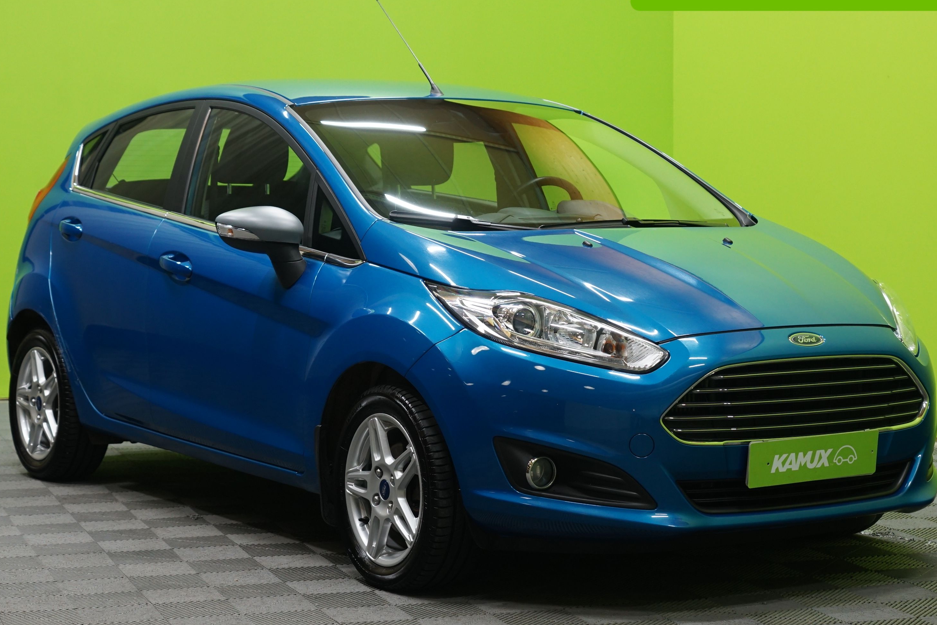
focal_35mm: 82
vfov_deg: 16.6
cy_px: 282
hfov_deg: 24.8
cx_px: 472
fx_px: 2134
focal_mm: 61
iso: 800
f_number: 5.6
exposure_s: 1/20
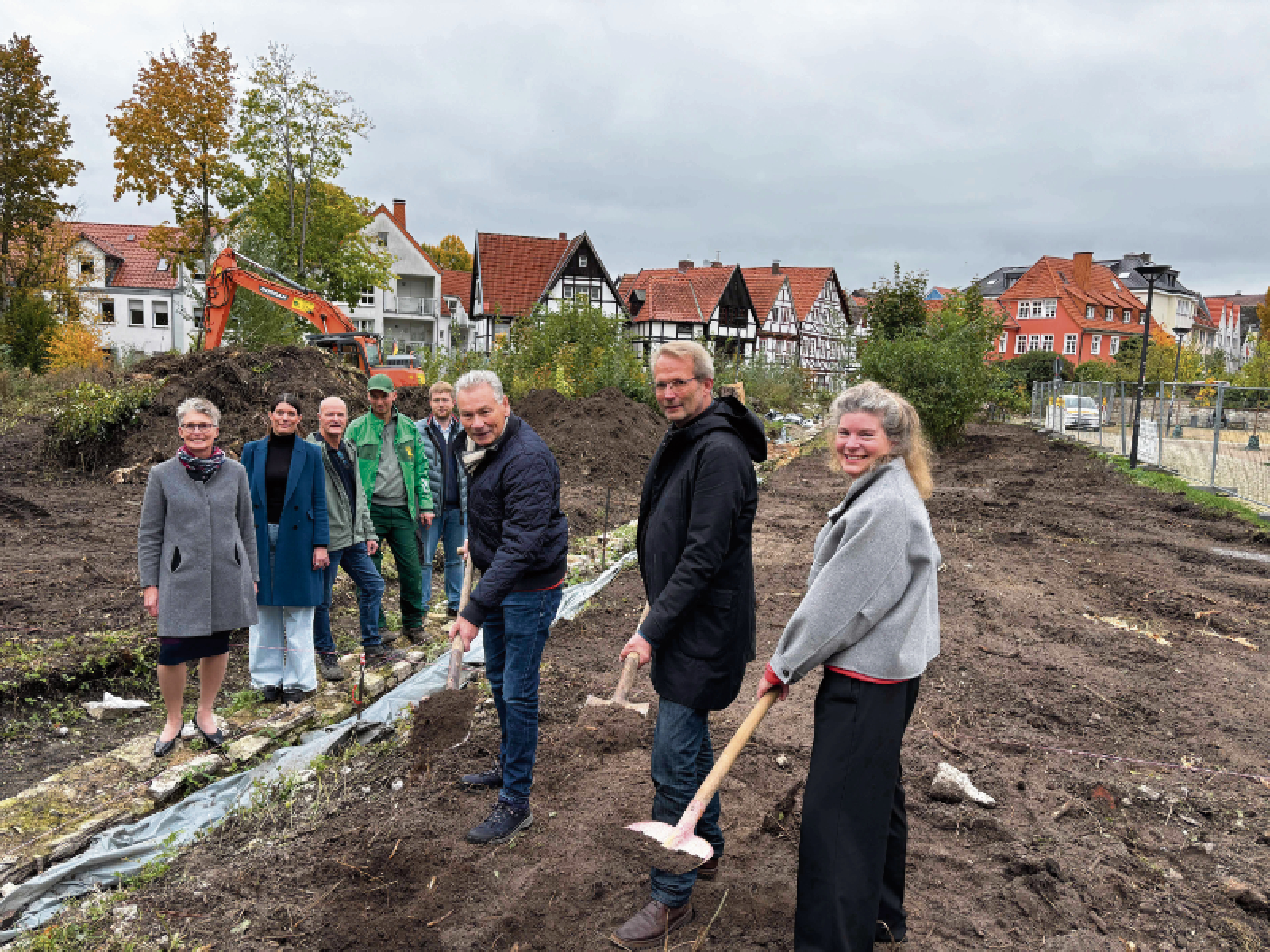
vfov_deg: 53.1
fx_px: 954
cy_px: 476
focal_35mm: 26
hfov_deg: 67.3
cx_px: 635
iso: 50
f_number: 1.6
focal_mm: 6
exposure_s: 1/380
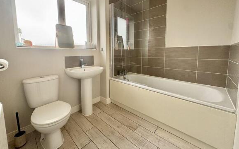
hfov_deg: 101.5
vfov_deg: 74.1
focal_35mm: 15
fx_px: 98
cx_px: 120
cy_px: 62
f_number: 2.2
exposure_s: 1/99
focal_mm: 2.22
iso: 100
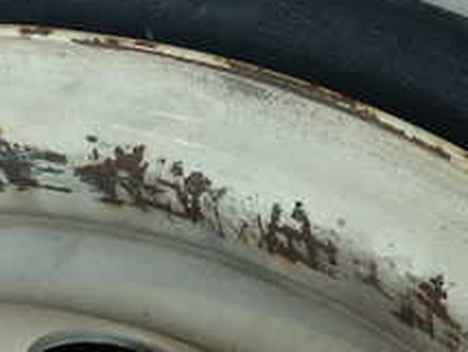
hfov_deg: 27.5
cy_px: 319
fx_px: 947
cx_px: 337
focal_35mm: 70
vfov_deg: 20.6
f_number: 2
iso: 100
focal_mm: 4.5
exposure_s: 1/100
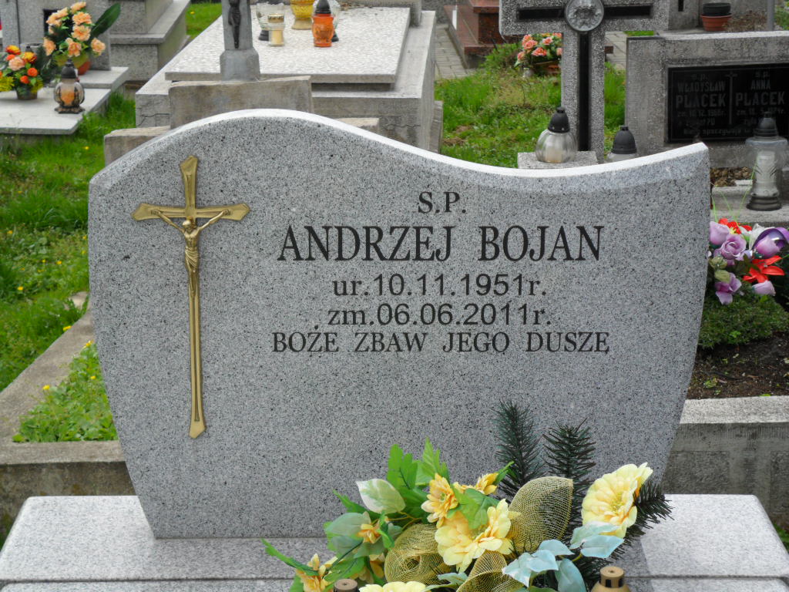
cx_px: 394
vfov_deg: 19.9
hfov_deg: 26.3
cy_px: 296
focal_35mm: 74
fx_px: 1687
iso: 100
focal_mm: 13.2
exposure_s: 1/500
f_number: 3.9
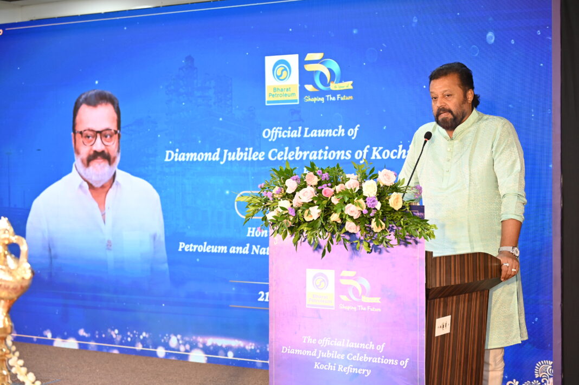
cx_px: 290
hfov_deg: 31.4
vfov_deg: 21.2
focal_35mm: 64
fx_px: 1029
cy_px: 192
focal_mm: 64
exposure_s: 1/125
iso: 1000
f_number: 4
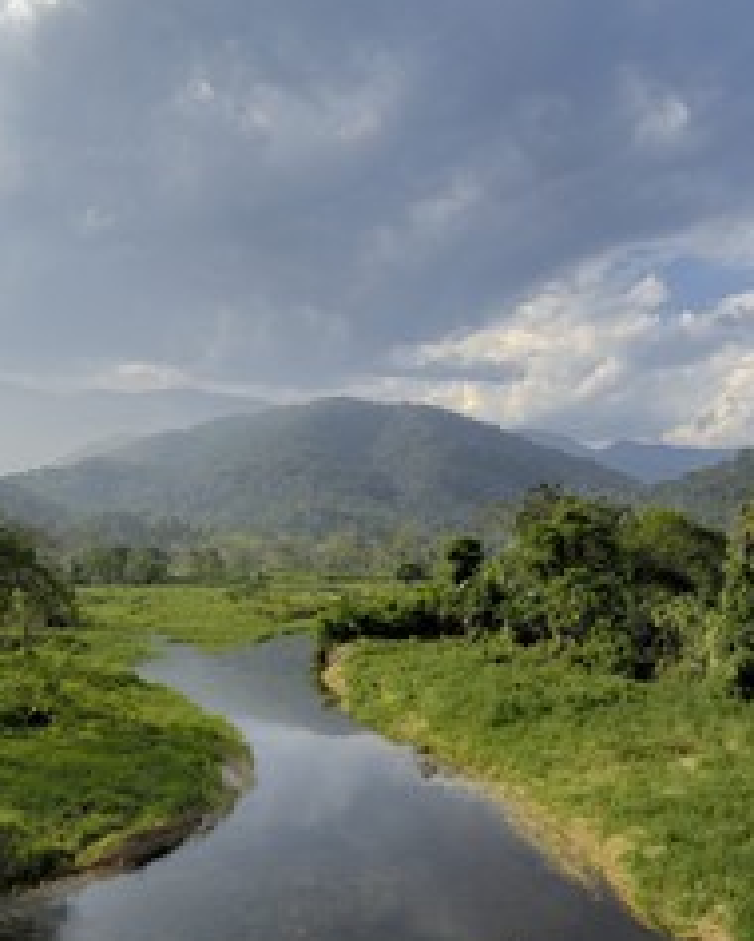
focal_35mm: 30
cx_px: 415
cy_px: 532
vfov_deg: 58.5
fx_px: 836
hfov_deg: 48.5
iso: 100
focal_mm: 12
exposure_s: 1/160
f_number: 11
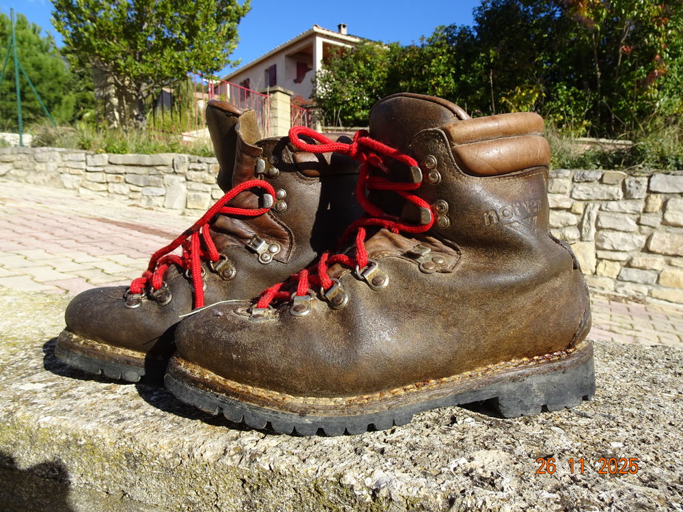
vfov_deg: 56.8
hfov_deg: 71.6
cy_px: 256
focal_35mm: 24
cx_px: 342
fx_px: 474
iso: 80
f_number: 3.5
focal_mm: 4.1
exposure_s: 1/640
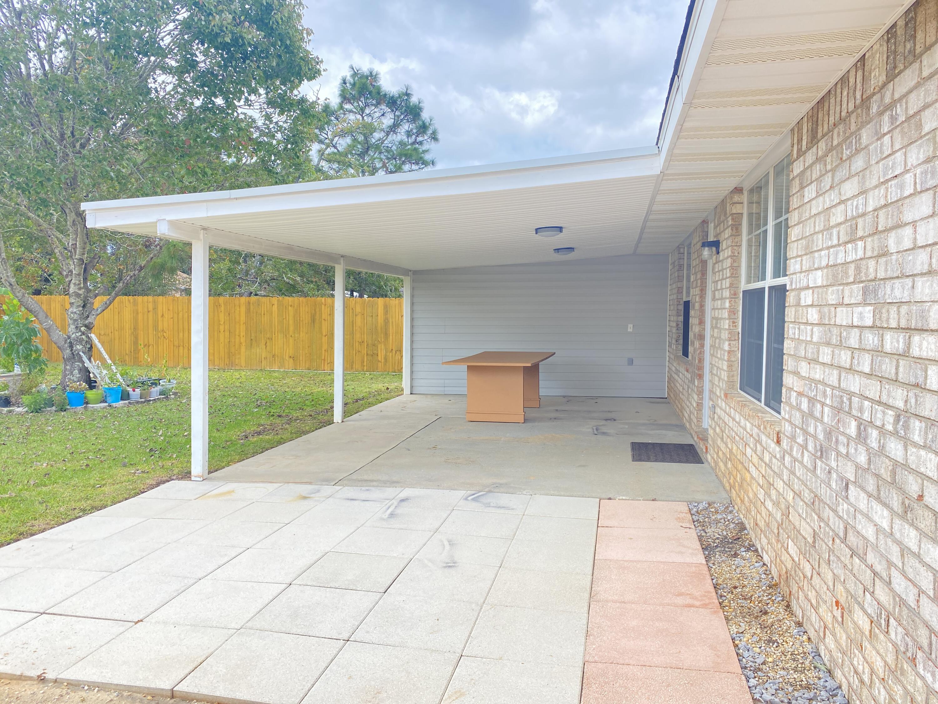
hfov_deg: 67.3
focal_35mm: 26
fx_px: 705
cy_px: 352
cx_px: 469
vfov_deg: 53.1
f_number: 1.8
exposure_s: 1/644
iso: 32
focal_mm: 4.25
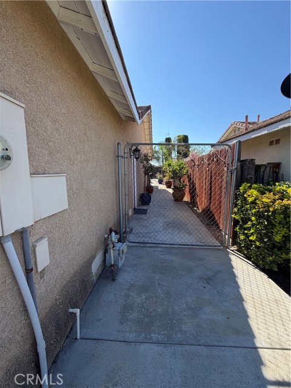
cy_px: 194
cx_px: 146
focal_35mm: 14
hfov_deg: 85.7
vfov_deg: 102.1
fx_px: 157
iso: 40
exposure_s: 1/770
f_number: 2.2
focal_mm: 2.22
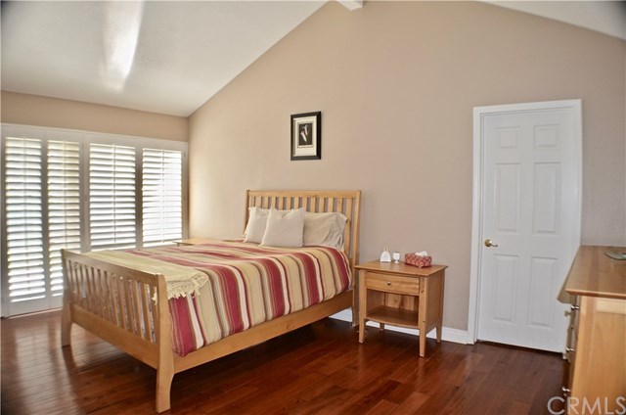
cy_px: 208
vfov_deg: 43.4
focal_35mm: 30
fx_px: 521
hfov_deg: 62.0
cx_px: 313
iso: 220
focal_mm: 20
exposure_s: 1/30
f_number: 3.8
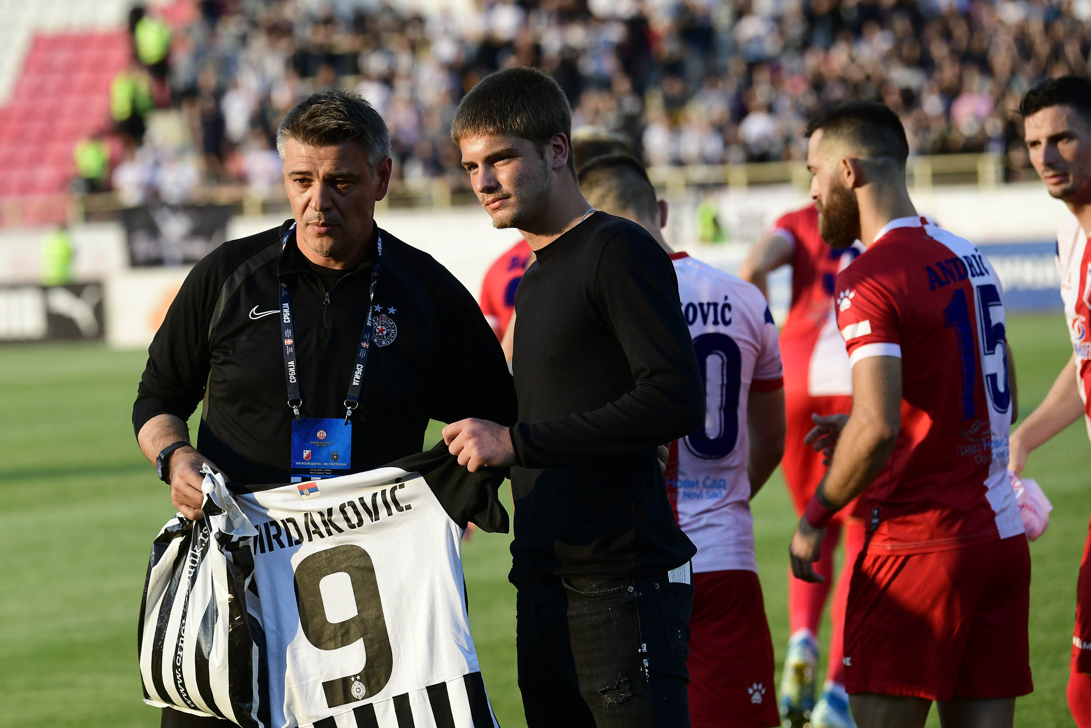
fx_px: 4243
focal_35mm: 140
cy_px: 364
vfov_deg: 9.8
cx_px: 546
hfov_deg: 14.7
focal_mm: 140
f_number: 4
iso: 640
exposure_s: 1/2500
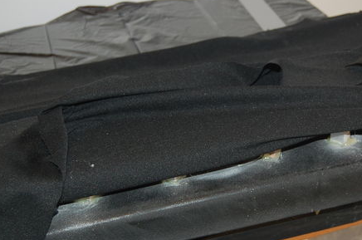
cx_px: 218
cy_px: 139
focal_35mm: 66
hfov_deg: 30.5
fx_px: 662
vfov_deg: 20.5
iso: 400
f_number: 4.2
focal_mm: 30
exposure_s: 1/60
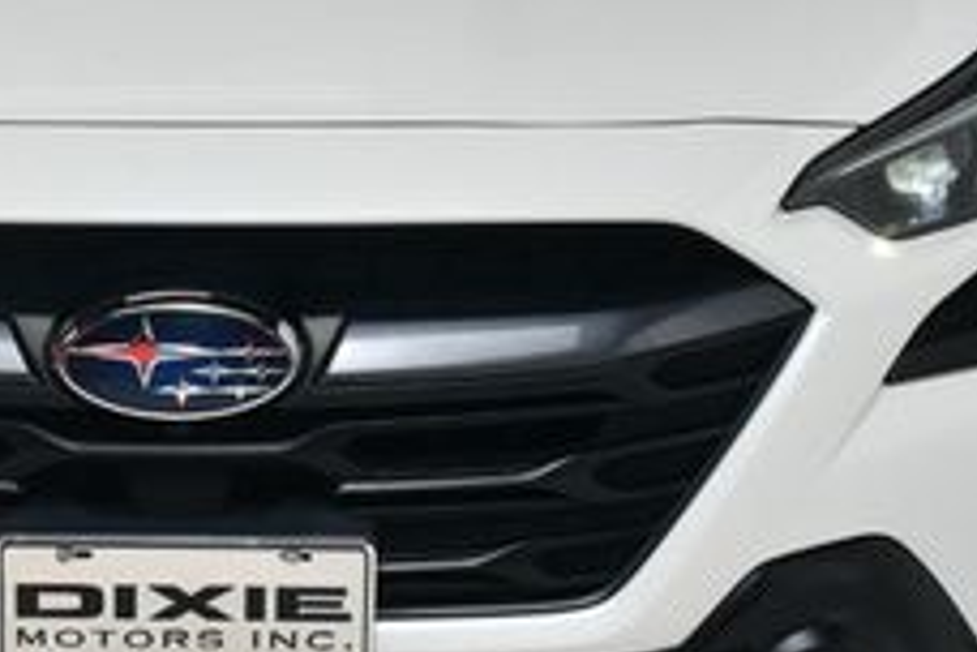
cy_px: 107
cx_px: 189
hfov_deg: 20.0
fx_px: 2741
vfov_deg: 13.5
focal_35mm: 101
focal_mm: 24
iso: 100
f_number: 14
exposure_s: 1/160
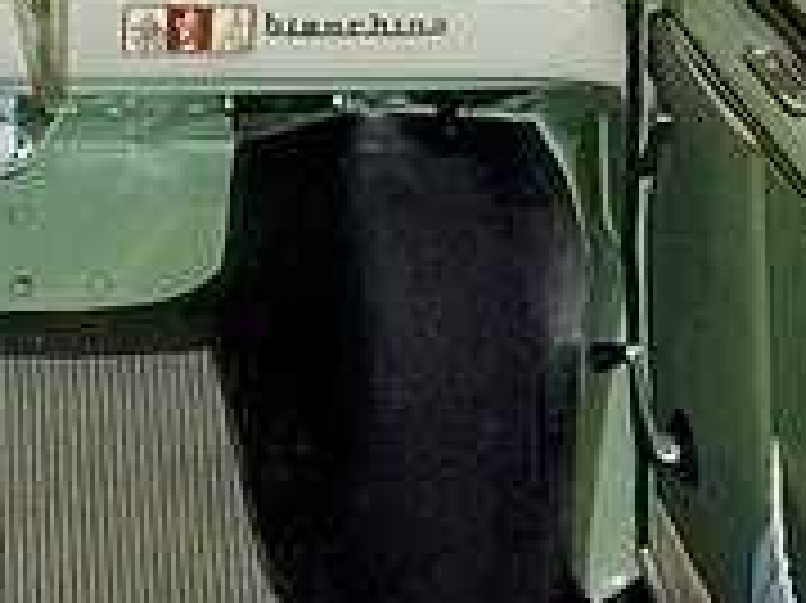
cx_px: -124
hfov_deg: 15.6
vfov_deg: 12.1
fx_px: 2839
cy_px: 158
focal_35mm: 122
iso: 320
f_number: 3.6
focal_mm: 7.2
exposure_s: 1/30
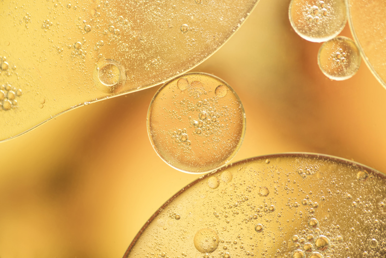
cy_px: 129
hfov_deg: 20.4
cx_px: 193
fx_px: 1073
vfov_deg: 13.7
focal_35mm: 100
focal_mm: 100
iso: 400
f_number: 5
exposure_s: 1/80
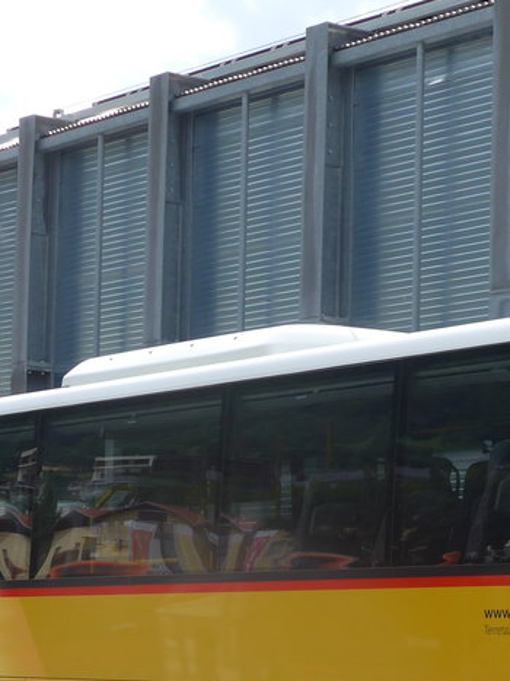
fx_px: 2476
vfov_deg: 15.6
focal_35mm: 126
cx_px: 420
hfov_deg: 11.7
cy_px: 531
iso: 80
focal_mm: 10.1
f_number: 3.2
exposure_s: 1/800
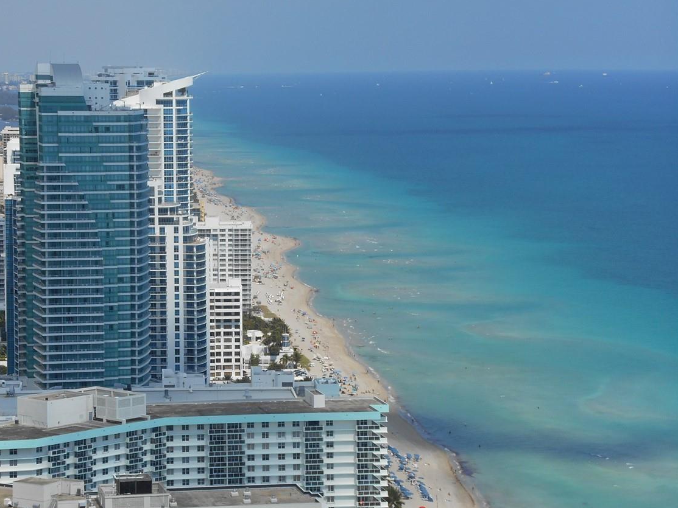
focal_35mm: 115
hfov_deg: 17.0
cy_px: 274
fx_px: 2253
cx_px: 193
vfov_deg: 12.9
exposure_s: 1/1000
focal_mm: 14.3
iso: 80
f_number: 4.7
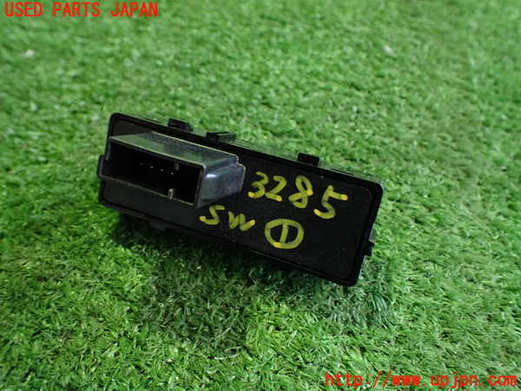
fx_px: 452
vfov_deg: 46.8
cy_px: 196
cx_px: 260
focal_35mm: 30
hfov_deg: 60.0
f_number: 2.3
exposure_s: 1/50
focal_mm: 5.4
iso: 800
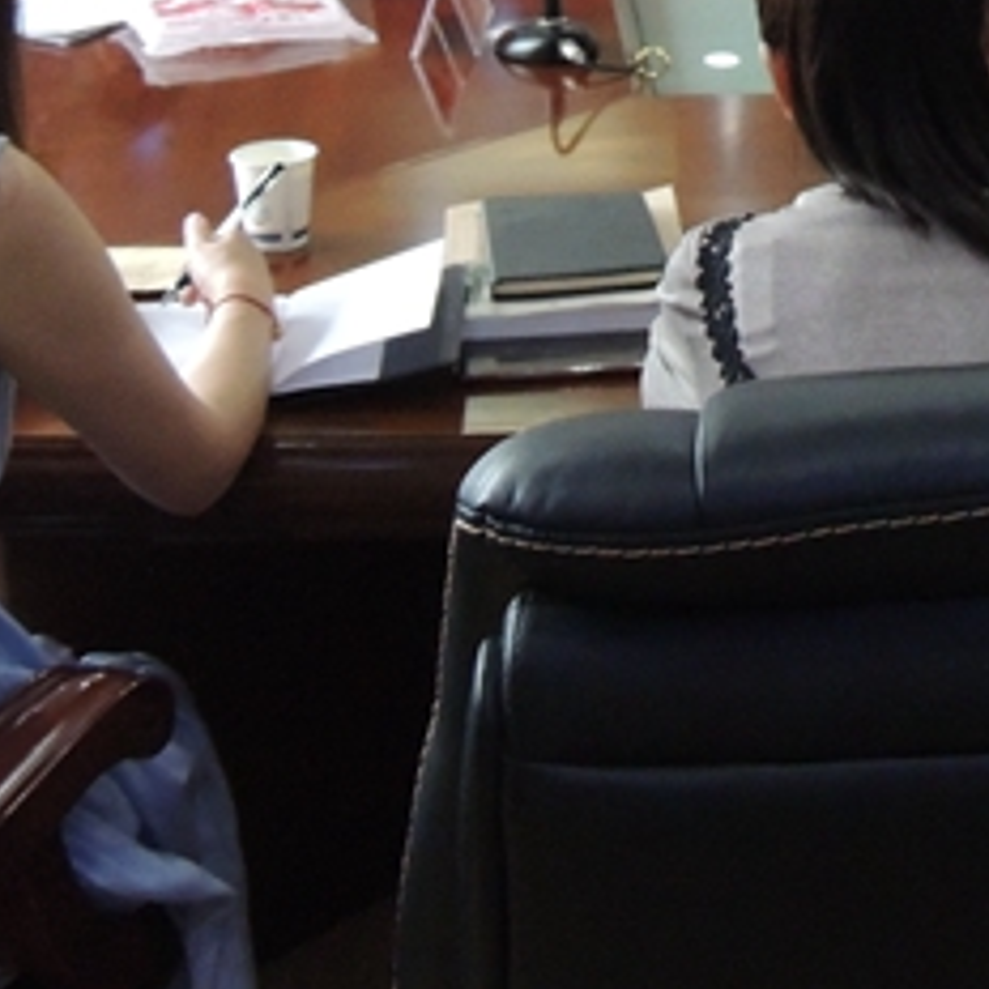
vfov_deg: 20.6
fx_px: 2586
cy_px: -113
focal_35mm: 80
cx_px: 963
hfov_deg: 21.0
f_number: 3.1
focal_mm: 5.3
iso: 1100
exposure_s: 1/100
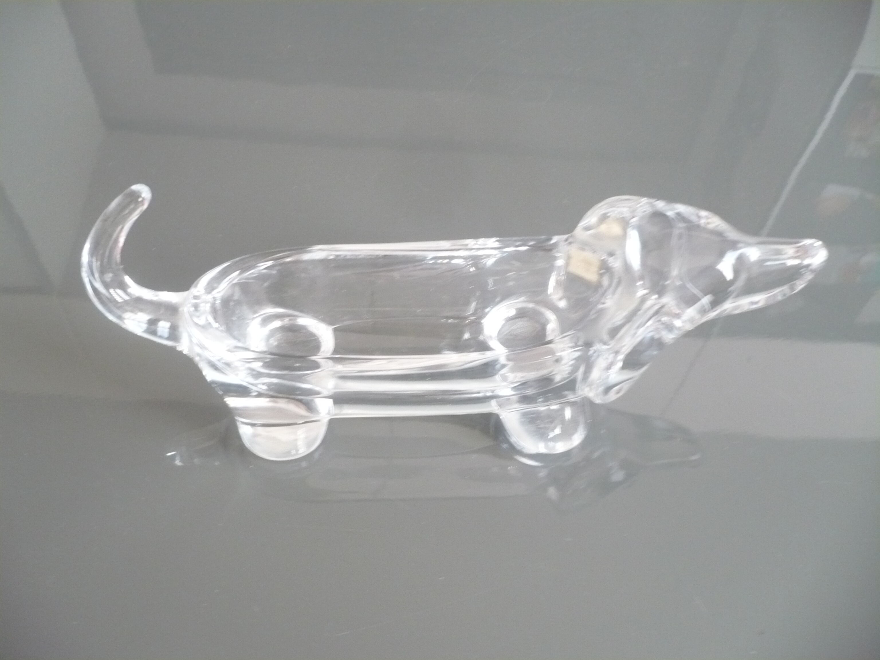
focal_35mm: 35
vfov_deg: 40.7
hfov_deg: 52.6
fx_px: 890
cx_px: 440
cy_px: 330
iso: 250
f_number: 2.8
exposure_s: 1/8
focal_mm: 5.8
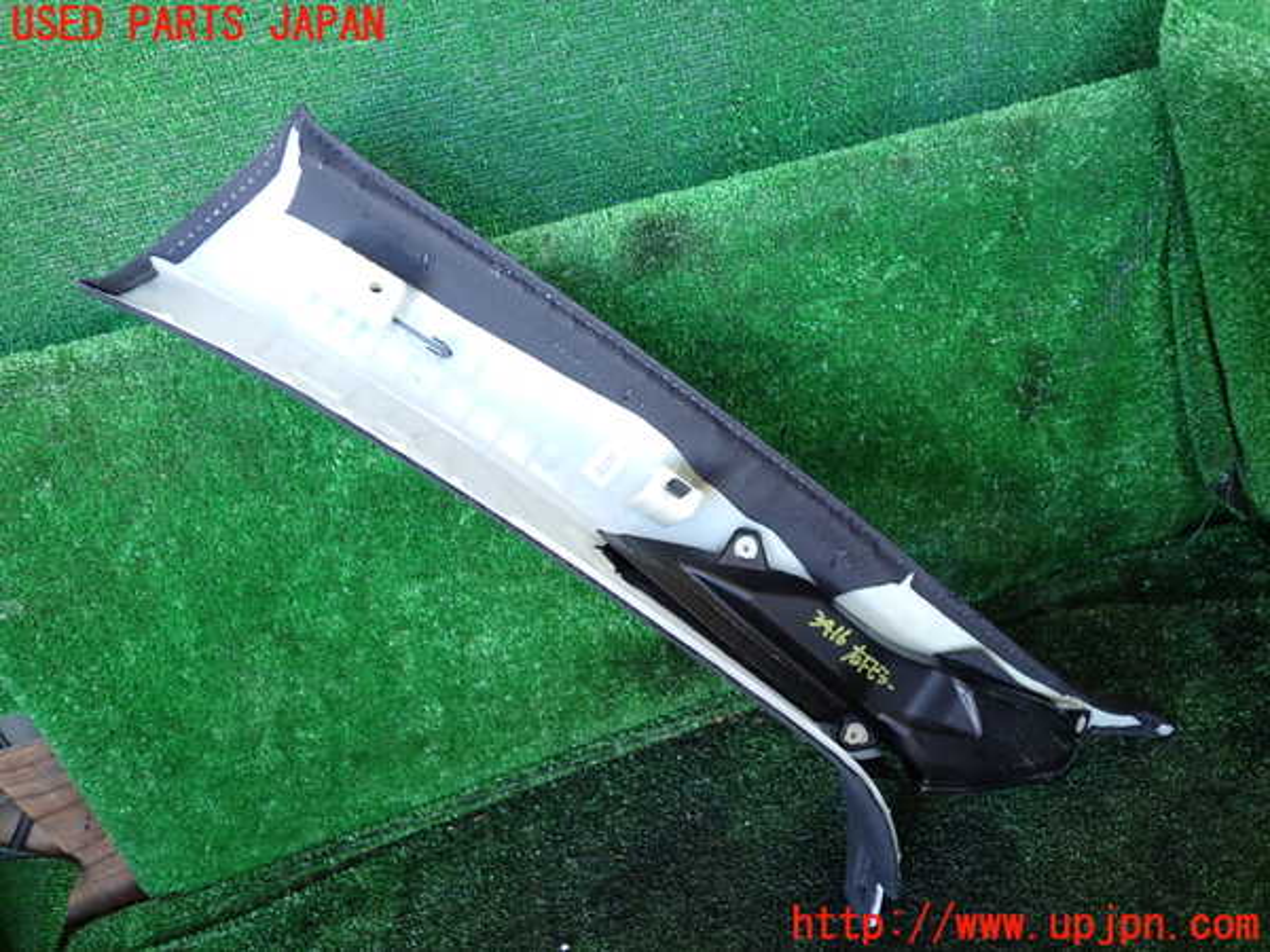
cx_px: 635
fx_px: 1101
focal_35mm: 30
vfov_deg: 46.8
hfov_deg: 60.0
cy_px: 476
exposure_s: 1/40
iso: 200
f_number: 2.3
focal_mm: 5.4
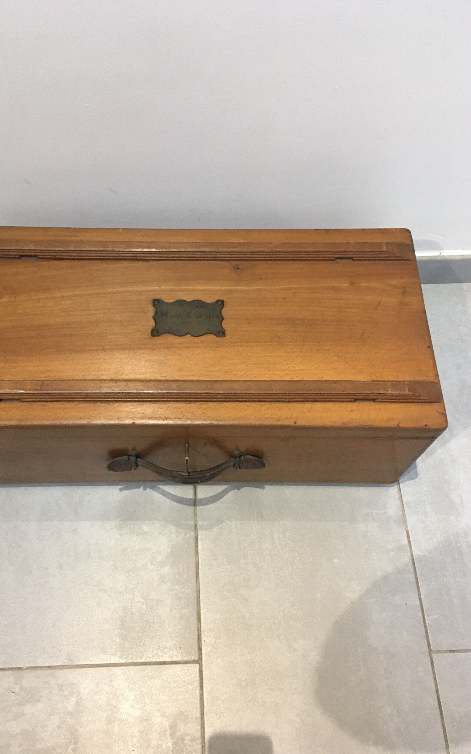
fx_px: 637
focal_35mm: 31
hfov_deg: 40.5
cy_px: 375
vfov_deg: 61.2
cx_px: 198
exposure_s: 1/20
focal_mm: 4.15
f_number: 2.2
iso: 200
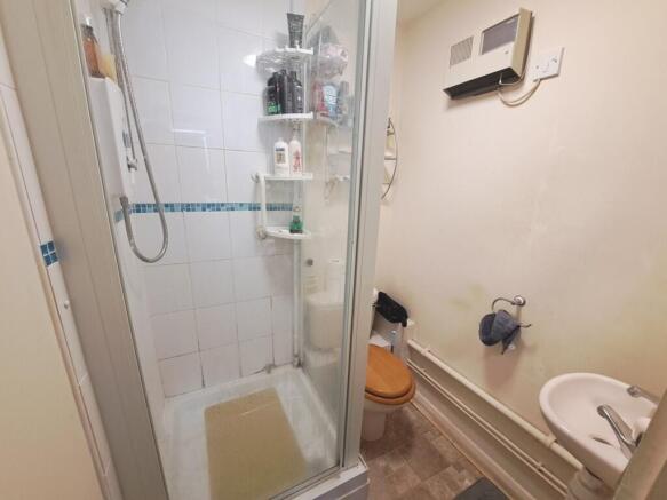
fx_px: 250
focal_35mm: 13
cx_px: 334
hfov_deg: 106.2
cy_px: 250
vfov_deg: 89.9
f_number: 2.2
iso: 200
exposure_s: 1/33
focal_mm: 1.74
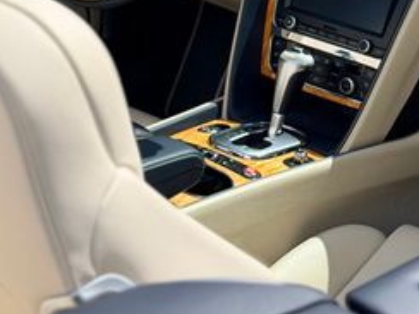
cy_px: -22
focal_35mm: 126
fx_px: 1525
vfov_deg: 11.6
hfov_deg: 15.6
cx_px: 204
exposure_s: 1/4329
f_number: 1.78
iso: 64
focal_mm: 6.76
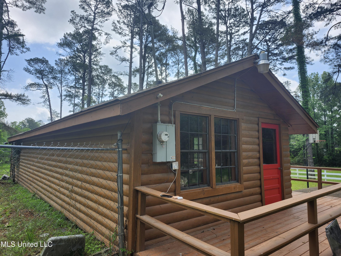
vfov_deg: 58.9
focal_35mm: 23
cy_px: 128
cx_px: 170
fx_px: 227
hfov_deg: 73.9
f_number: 1.8
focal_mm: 5.54
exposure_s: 1/585
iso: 25
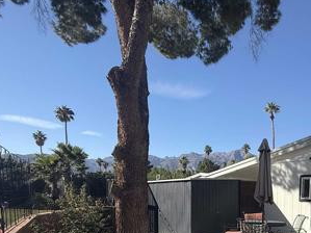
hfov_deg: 56.1
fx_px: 269
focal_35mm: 30
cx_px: 244
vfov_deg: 42.6
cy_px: 213
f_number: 2.2
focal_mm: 2.22
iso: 50
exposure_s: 1/1901
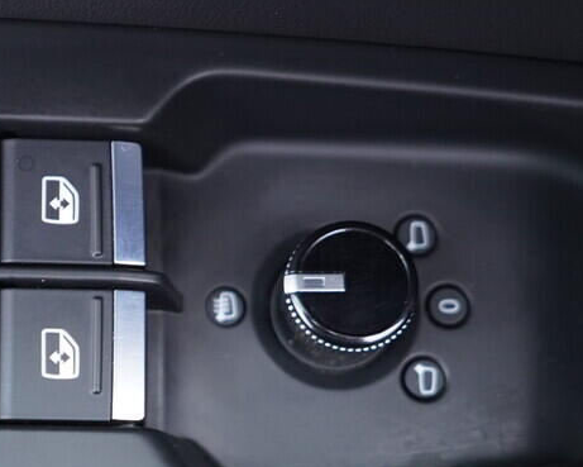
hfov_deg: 24.6
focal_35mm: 75
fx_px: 1294
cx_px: 52
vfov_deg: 20.3
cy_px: 328
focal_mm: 24
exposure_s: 1/40
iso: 500
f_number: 2.8
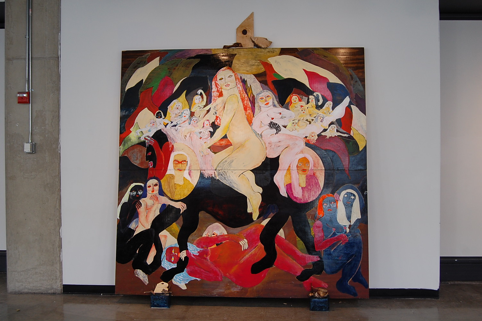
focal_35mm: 34
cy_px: 160
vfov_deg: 38.3
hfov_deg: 55.1
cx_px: 241
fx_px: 462
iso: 400
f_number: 4.5
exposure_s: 1/80
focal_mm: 23
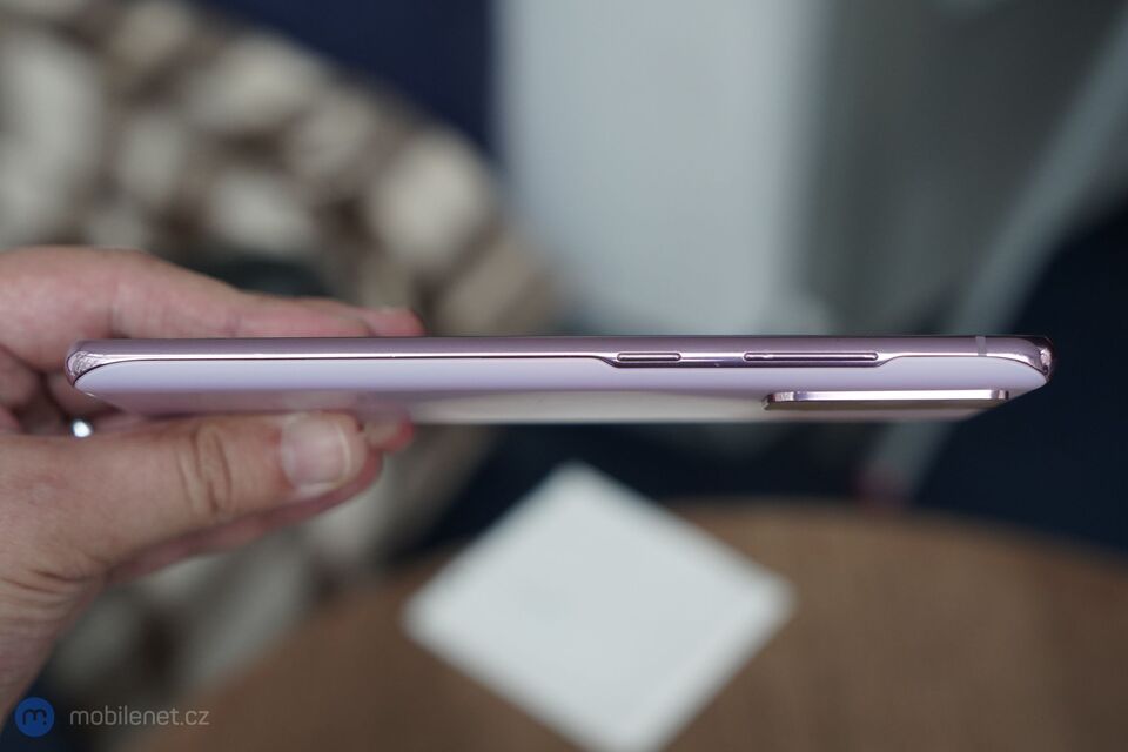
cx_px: 564
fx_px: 1567
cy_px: 376
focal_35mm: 50
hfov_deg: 39.6
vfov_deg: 27.0
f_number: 4.5
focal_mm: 50
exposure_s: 1/250
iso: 1600
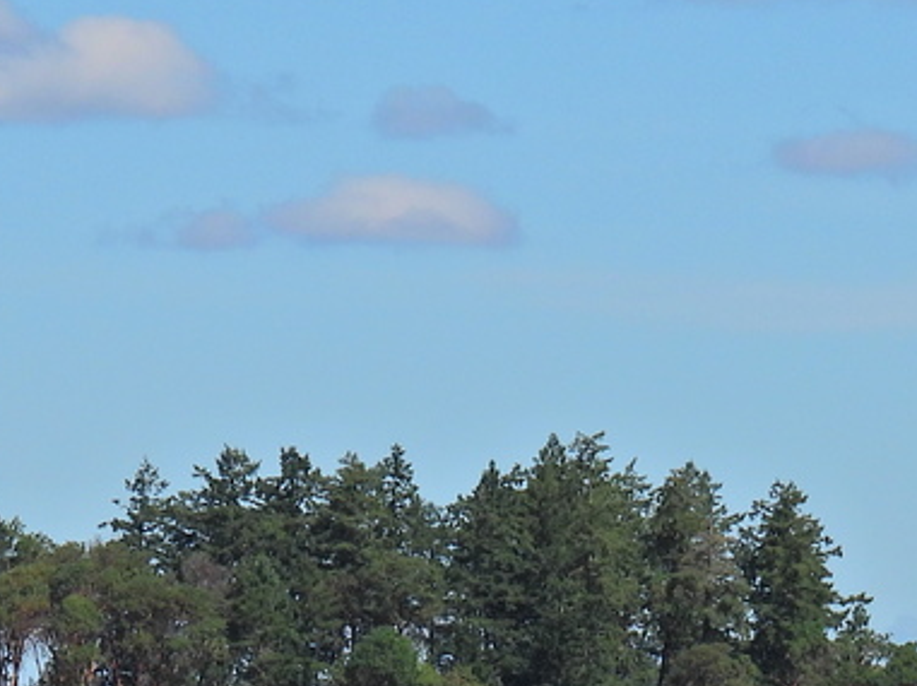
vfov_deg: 3.3
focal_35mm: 454
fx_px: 12015
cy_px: 968
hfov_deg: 4.4
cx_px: 465
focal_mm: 24.1
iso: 100
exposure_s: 1/1600
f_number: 4
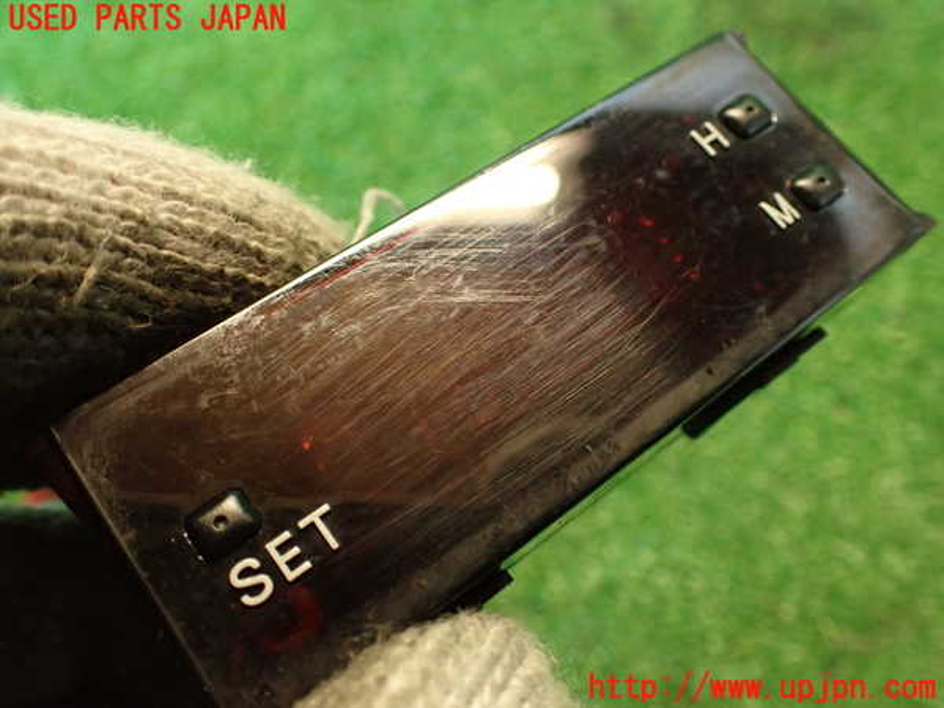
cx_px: 472
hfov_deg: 60.0
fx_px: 818
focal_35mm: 30
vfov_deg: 46.8
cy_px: 354
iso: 400
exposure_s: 1/30
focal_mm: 5.4
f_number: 2.3
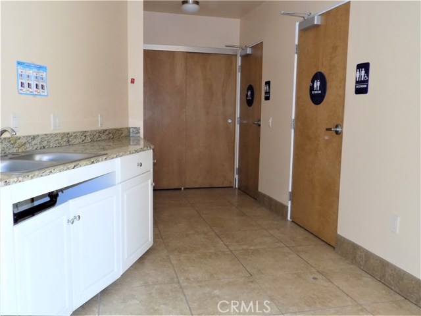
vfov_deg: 46.8
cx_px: 210
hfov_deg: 60.0
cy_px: 158
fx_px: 365
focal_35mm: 30
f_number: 3.3
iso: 200
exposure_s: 1/30
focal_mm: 5.3
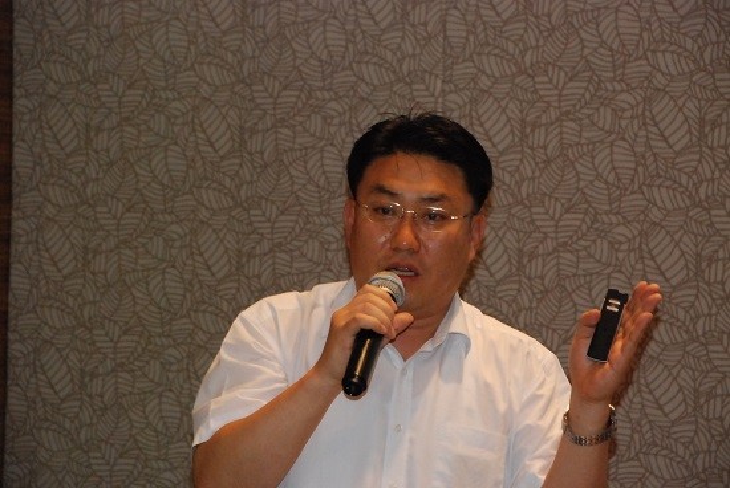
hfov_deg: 13.7
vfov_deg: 9.2
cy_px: 244
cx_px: 365
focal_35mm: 150
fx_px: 3045
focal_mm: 100
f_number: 6.3
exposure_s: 1/60
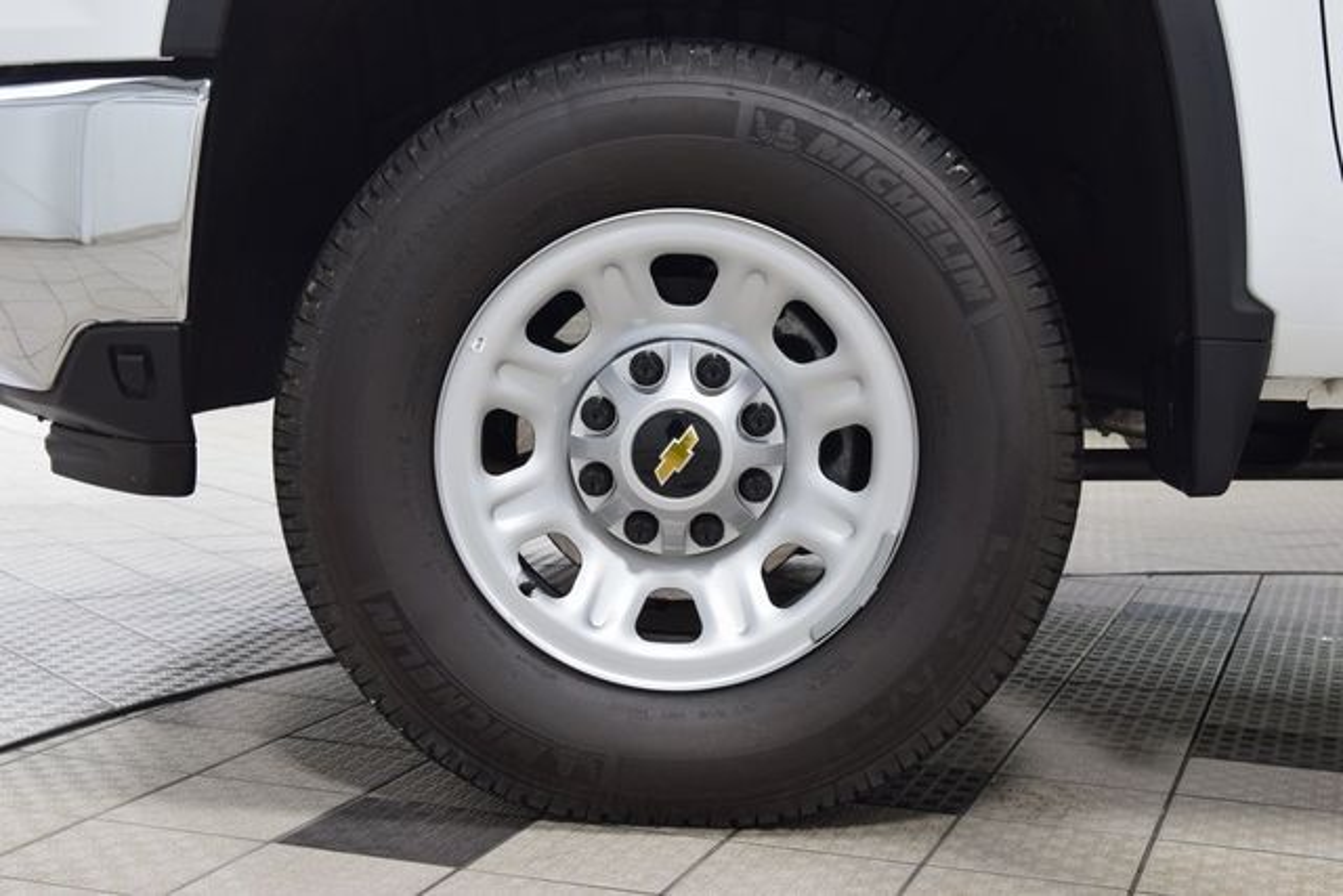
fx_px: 2127
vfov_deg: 23.8
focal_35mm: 57
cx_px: 672
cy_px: 448
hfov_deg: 35.0
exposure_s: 1/15
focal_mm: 38
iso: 640
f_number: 6.3
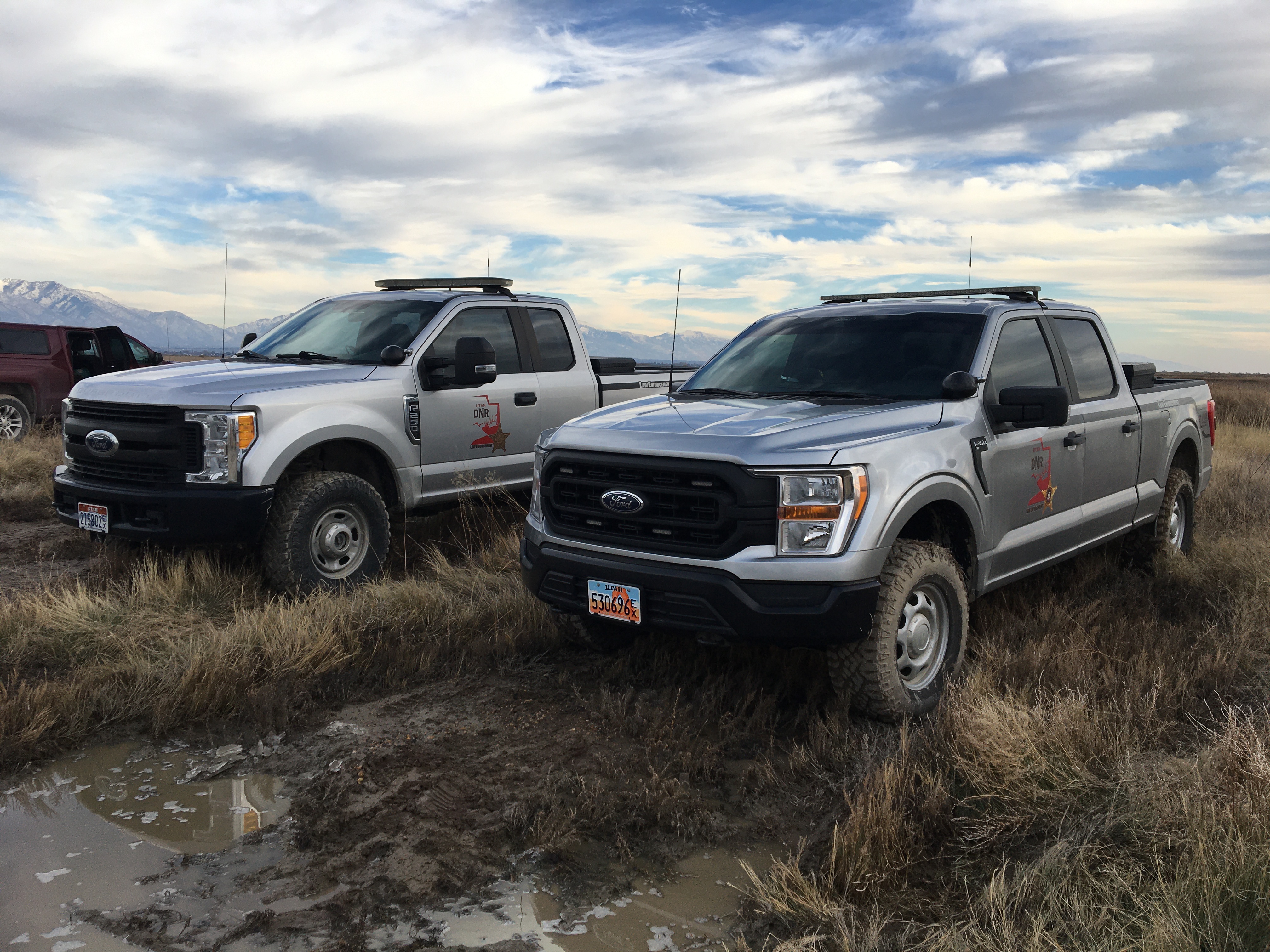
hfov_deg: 61.7
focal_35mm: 29
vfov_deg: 48.2
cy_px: 476
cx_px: 635
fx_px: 1064
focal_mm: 4.15
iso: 25
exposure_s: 1/610
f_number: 2.2
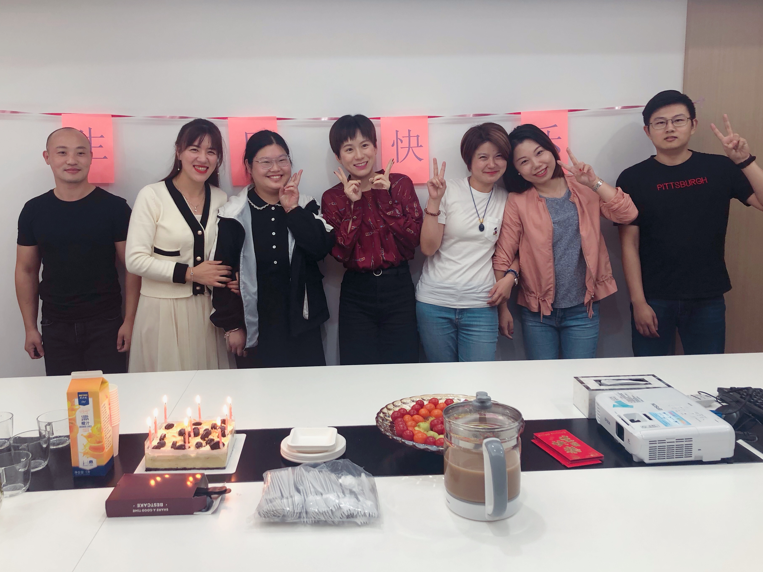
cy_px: 262
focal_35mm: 31
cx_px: 363
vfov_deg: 45.4
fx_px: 683
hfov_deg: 58.3
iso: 32
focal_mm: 3.99
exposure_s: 1/33
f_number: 1.8
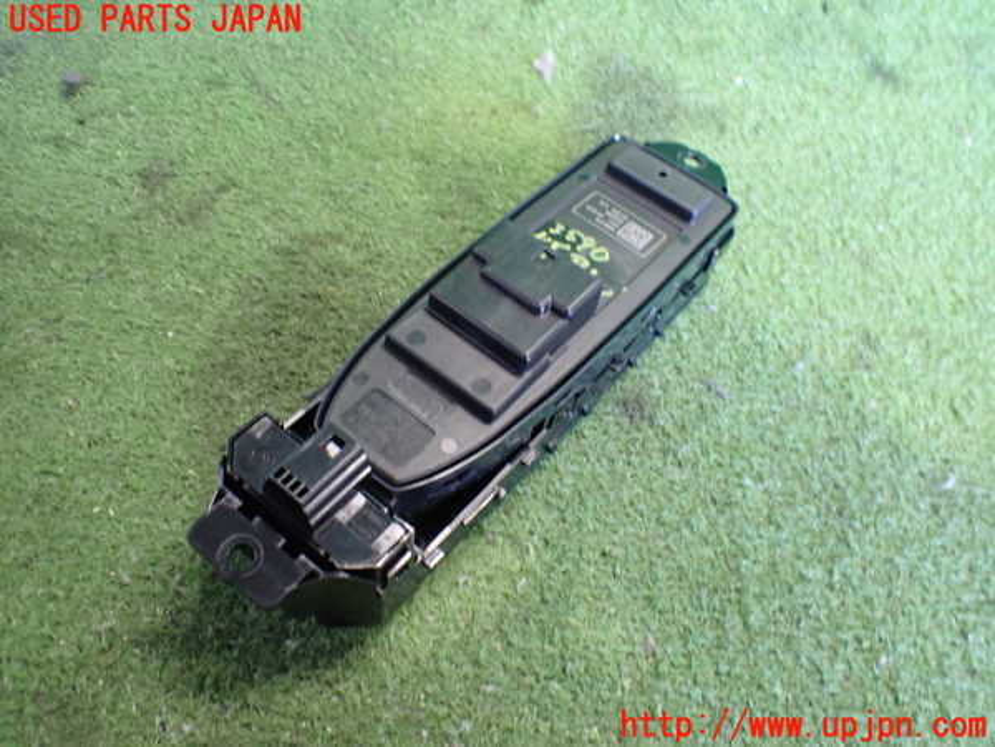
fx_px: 862
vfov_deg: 46.8
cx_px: 498
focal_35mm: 30
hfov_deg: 60.0
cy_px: 374
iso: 800
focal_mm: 5.4
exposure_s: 1/50
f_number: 2.3
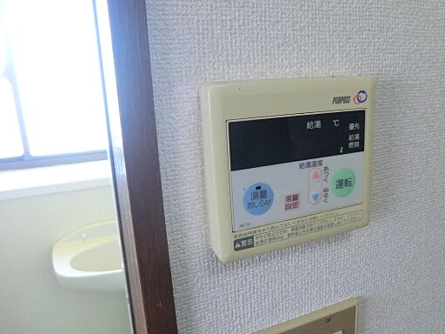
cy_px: 184
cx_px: 272
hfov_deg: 59.4
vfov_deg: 46.7
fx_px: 386
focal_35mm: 30
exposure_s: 1/60
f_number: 3.2
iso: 500
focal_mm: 4.3
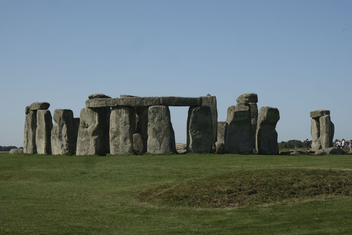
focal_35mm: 69
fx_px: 675
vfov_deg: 19.7
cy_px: 118
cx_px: 176
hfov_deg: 29.2
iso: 320
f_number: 22
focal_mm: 46.3
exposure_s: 1/70
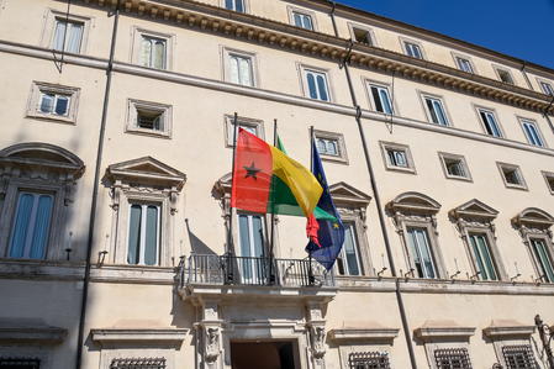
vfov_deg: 41.1
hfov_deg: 58.7
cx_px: 277
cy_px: 184
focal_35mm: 32
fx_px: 492
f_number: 9
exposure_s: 1/1000
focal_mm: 32
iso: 250
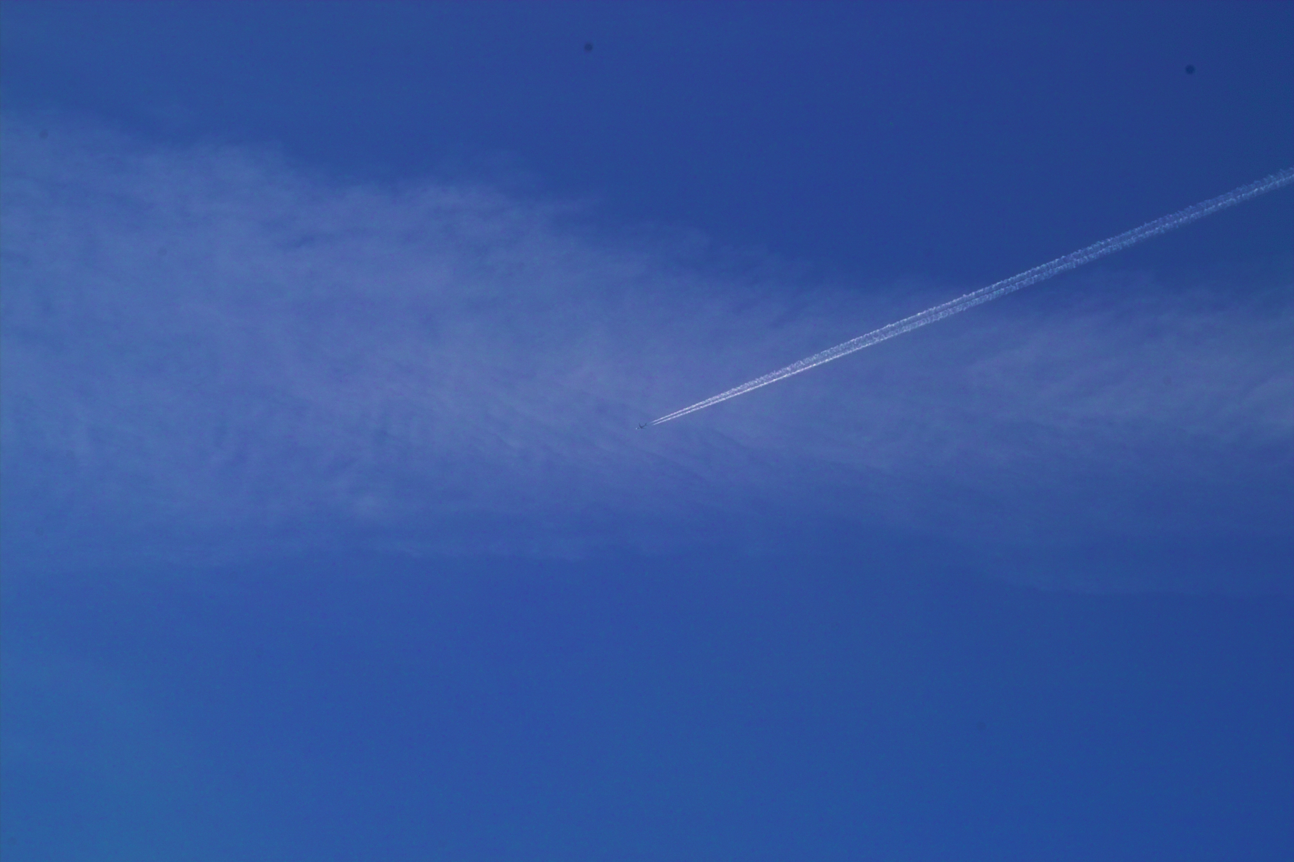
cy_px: 431
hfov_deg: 11.5
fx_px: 6434
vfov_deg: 7.7
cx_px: 647
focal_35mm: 179
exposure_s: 1/350
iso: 100
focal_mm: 105
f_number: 5.6
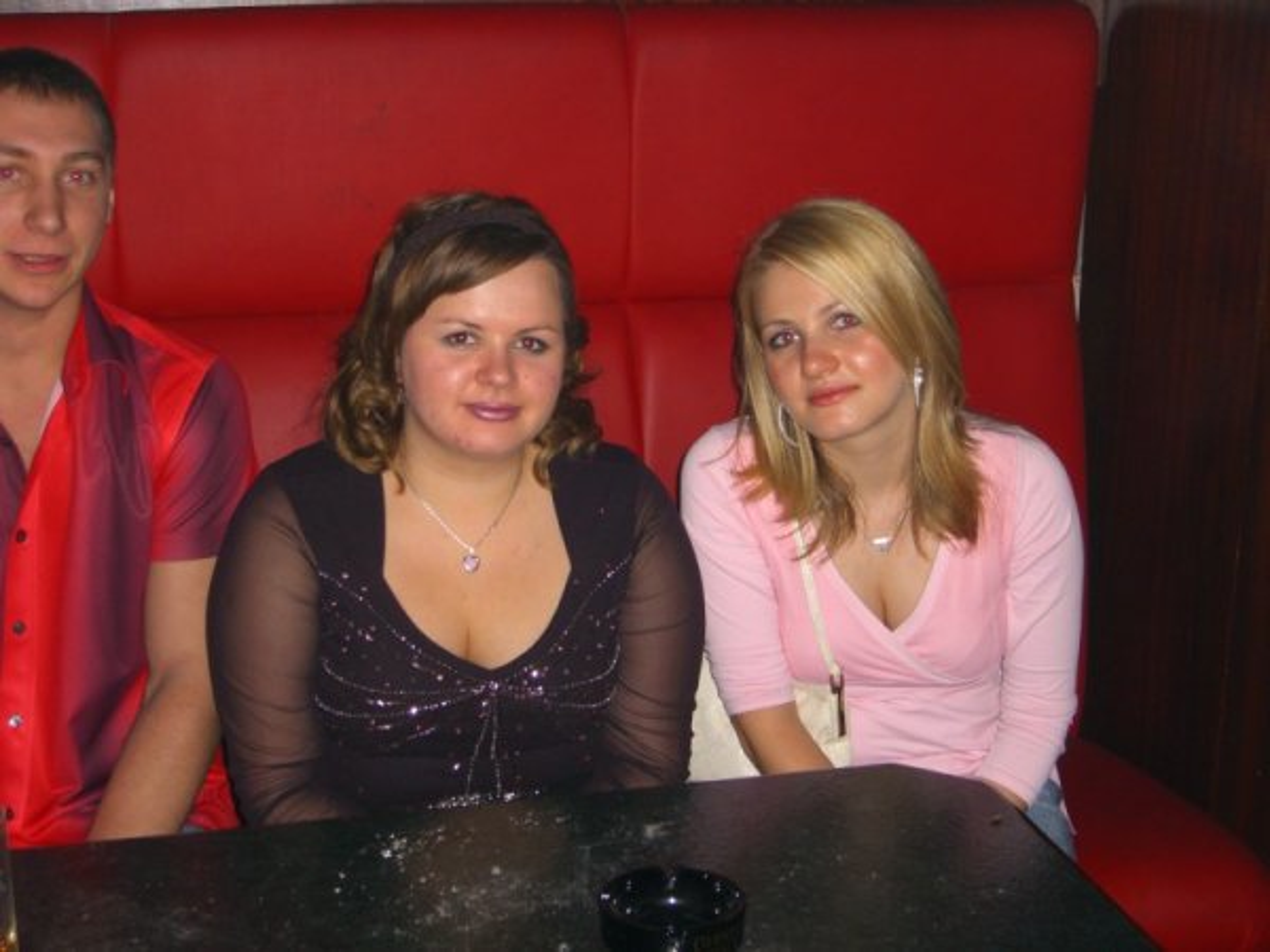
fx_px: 2091
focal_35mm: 57
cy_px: 476
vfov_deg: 25.7
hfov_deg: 33.8
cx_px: 635
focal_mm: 11.8
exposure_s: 1/60
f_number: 3.6
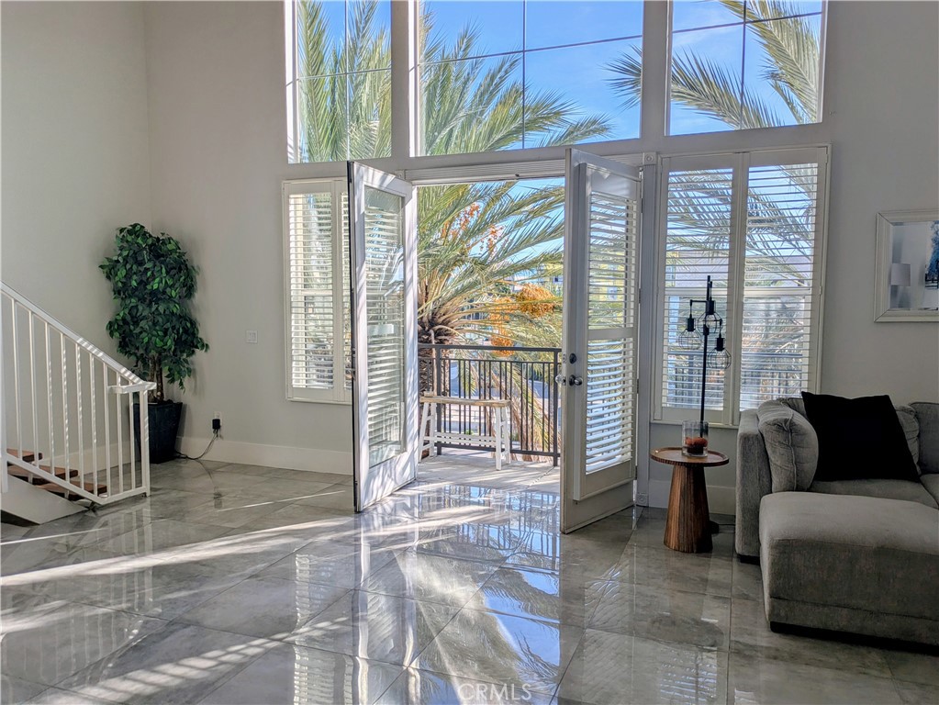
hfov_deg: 69.4
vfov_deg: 54.9
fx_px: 678
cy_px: 352
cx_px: 470
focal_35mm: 25
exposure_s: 1/1205
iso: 45
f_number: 1.89
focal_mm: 5.43
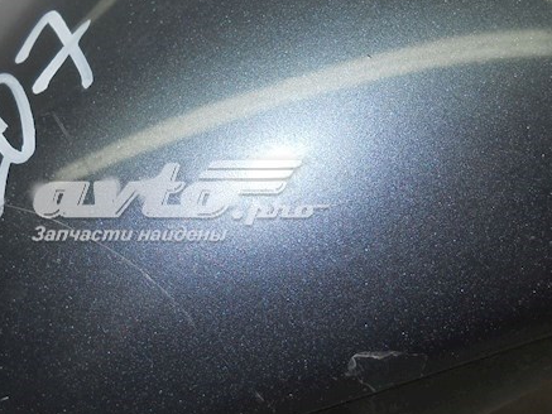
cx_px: 177
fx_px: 957
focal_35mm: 60
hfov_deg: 31.9
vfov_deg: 24.4
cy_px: 198
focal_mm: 6.72
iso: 80
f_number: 5.5
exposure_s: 1/30
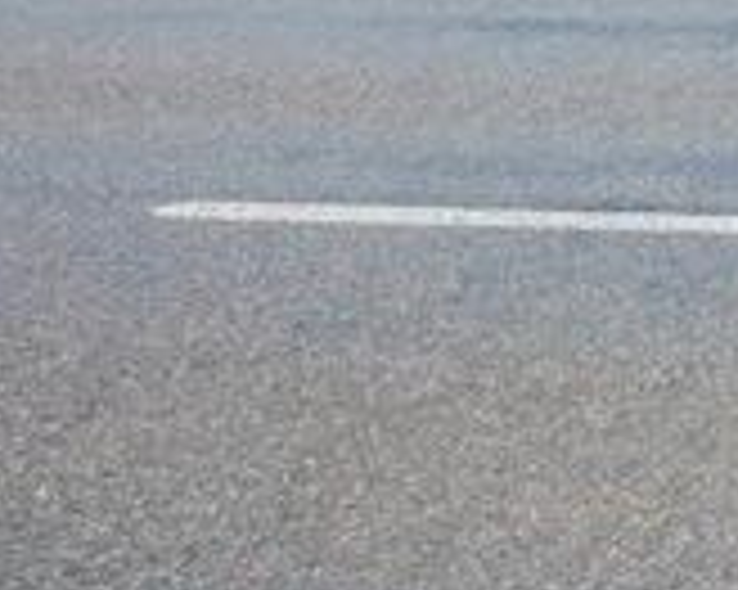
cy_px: -358
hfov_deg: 18.7
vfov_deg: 20.6
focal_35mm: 60
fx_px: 1310
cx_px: 1498
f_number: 5.6
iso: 200
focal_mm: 10
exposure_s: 1/200
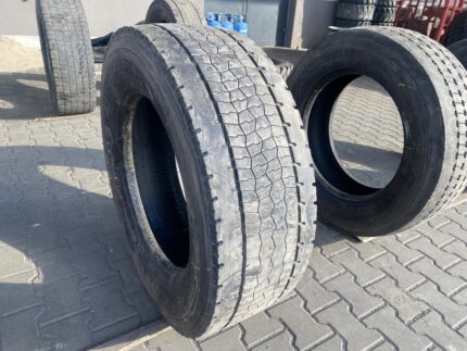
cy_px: 176
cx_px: 234
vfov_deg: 53.1
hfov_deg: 67.3
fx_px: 351
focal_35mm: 26
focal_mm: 4.25
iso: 32
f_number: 1.8
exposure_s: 1/344
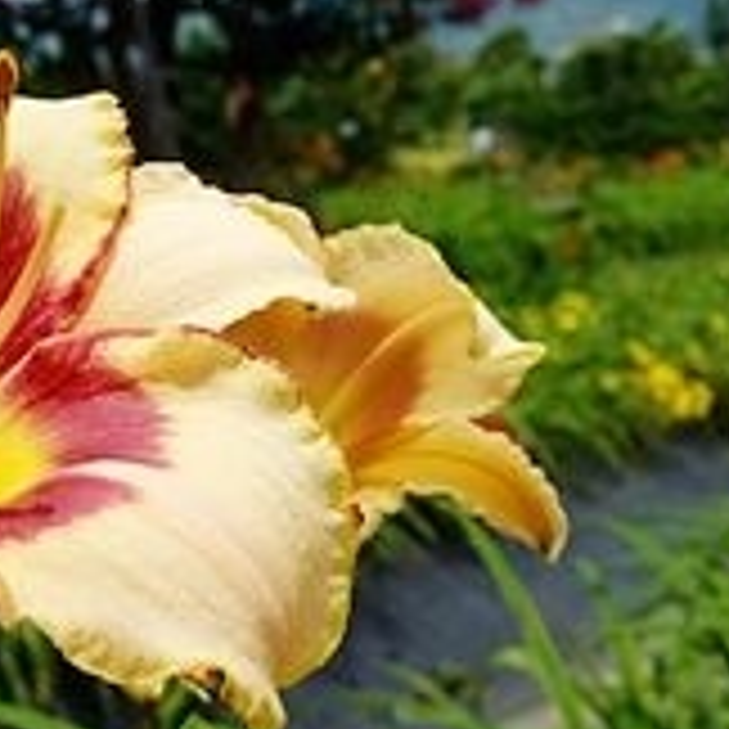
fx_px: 1954
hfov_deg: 20.9
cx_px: 166
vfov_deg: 21.1
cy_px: 335
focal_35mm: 82
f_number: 4.5
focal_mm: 9
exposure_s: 1/1000
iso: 125
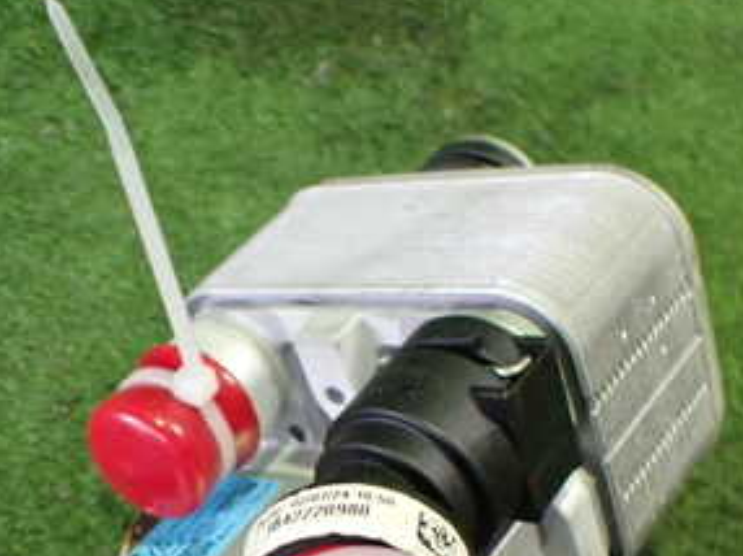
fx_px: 1351
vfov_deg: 22.4
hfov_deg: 30.6
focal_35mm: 63
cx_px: 268
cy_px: 548
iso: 800
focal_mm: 5.4
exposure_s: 1/40
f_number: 2.3
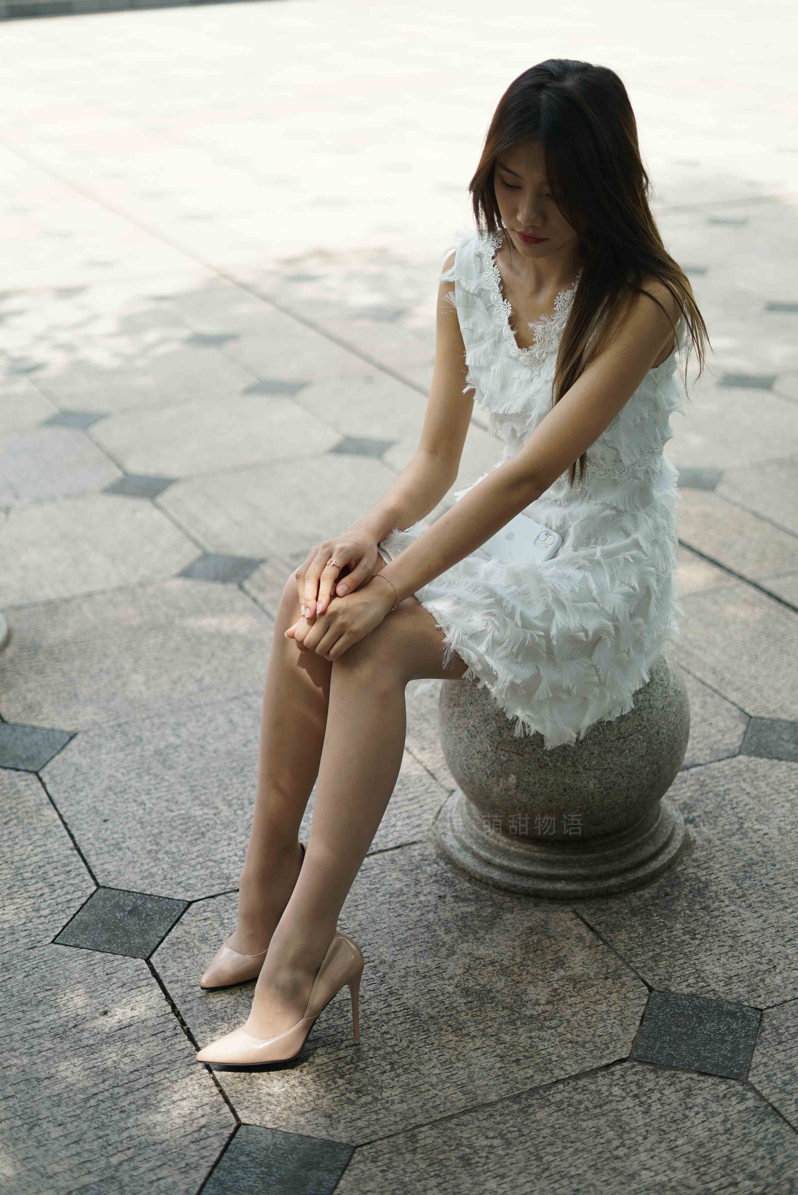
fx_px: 1660
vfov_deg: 39.6
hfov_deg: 27.0
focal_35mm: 50
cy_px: 598
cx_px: 399
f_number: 2
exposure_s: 1/3200
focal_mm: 50
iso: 320
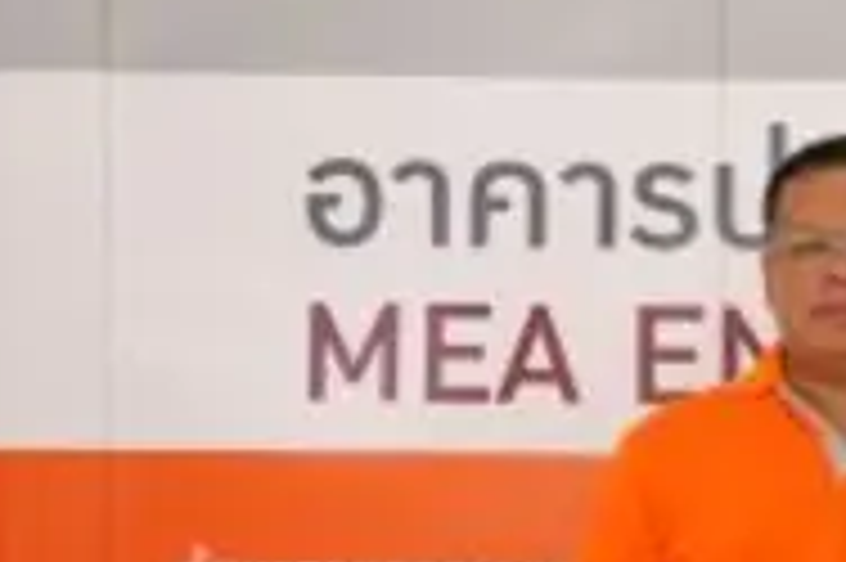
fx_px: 3311
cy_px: 758
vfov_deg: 9.5
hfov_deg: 12.7
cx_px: 1719
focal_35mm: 141
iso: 1250
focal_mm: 34
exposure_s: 1/250
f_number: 6.3
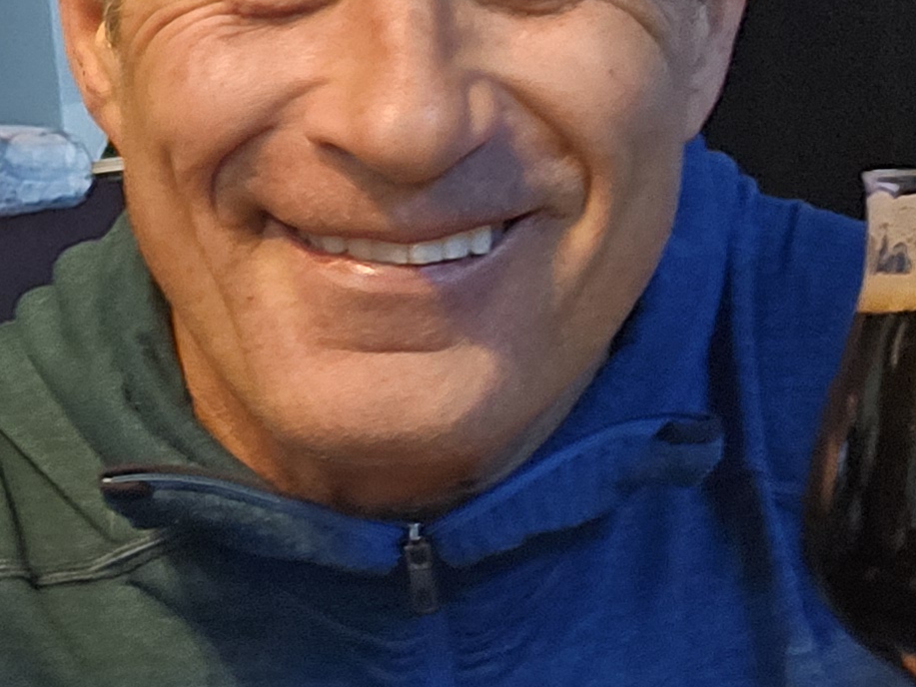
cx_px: -48
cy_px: 386
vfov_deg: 13.6
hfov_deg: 17.5
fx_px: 2885
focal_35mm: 109
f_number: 2.2
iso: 400
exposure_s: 1/60.2
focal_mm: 3.3
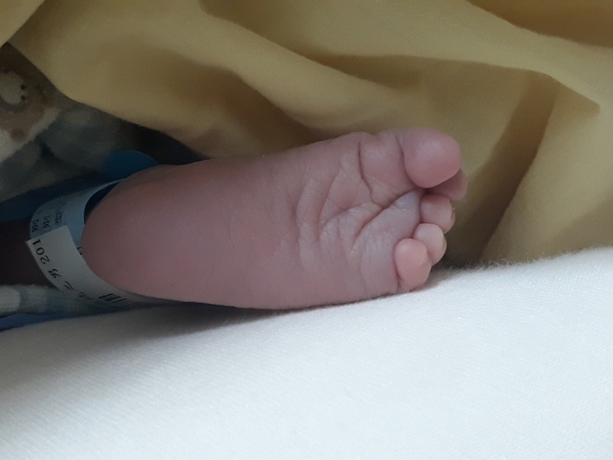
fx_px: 478
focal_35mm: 27
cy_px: 230
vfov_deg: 51.4
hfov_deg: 65.3
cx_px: 306
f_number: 1.7
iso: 125
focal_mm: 3.71
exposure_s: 1/40
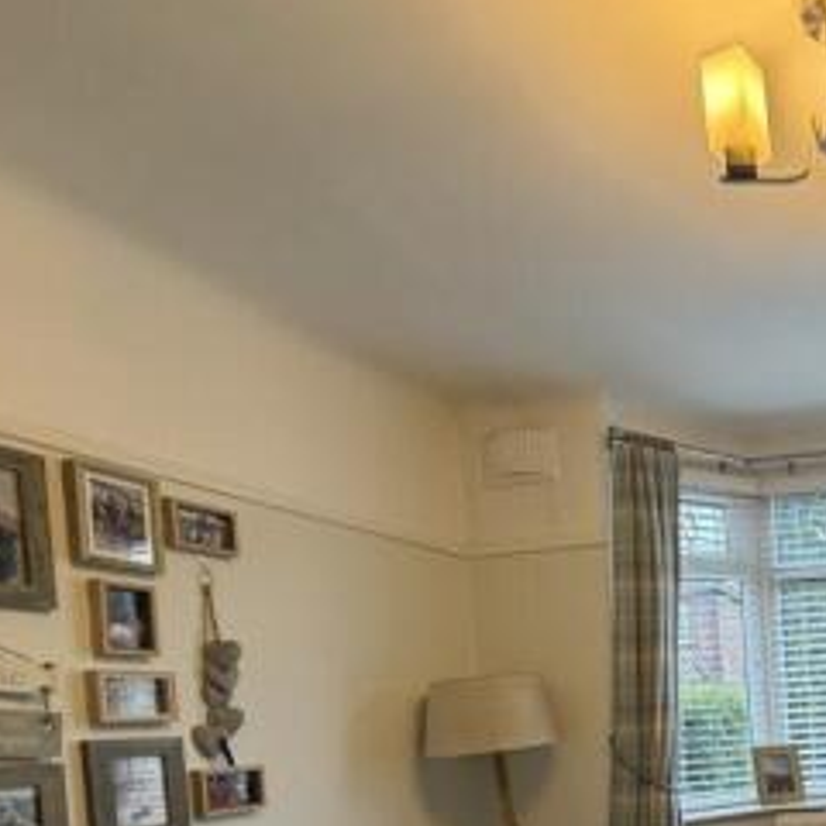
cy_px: 738
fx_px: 810
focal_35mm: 30
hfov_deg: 42.4
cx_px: 910
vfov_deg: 48.5
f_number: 2.2
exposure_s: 1/50
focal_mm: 2.22
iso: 200
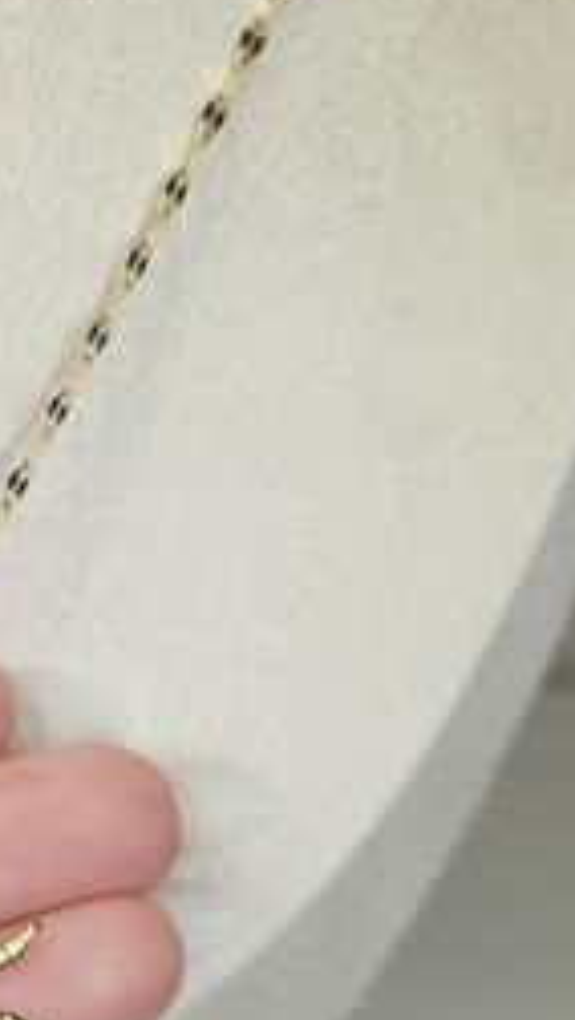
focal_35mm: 53
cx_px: -134
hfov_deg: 21.0
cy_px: 953
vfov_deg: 36.3
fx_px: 1435
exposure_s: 1/50
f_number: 1.8
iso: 80
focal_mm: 5.4
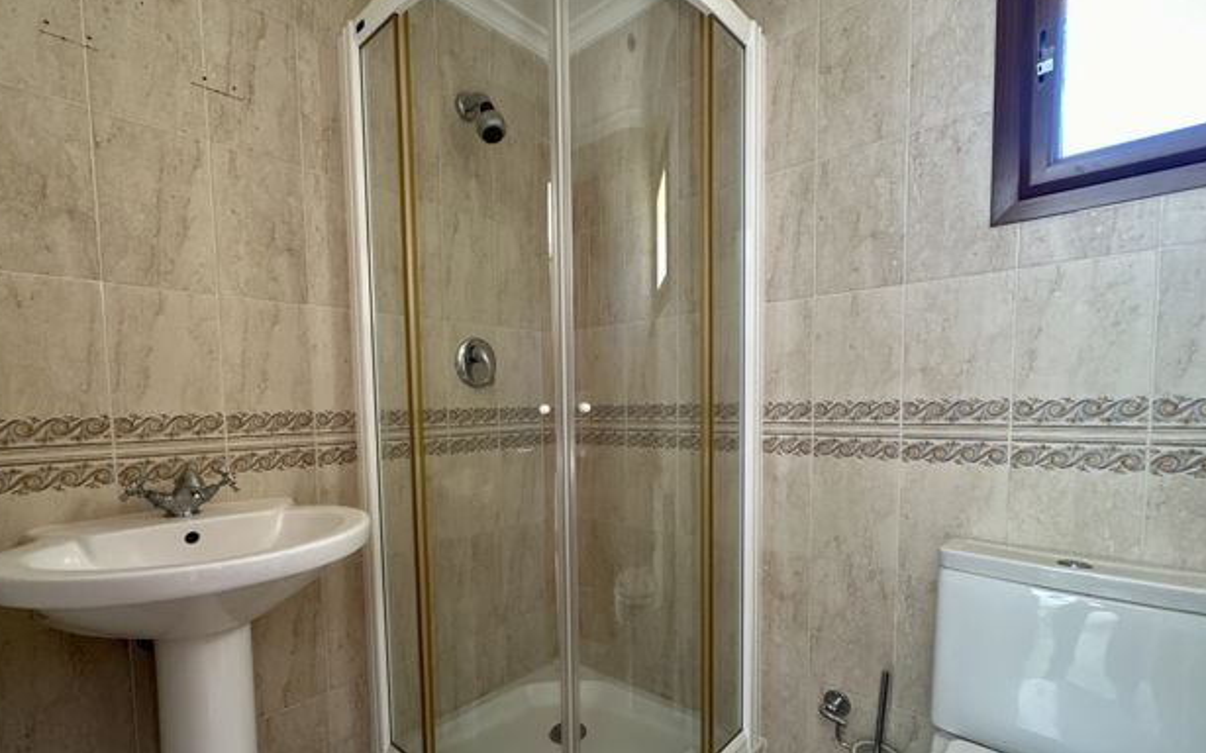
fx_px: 559
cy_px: 441
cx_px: 568
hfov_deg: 94.3
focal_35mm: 17
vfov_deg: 67.5
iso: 160
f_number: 2.2
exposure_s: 1/60
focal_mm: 2.22
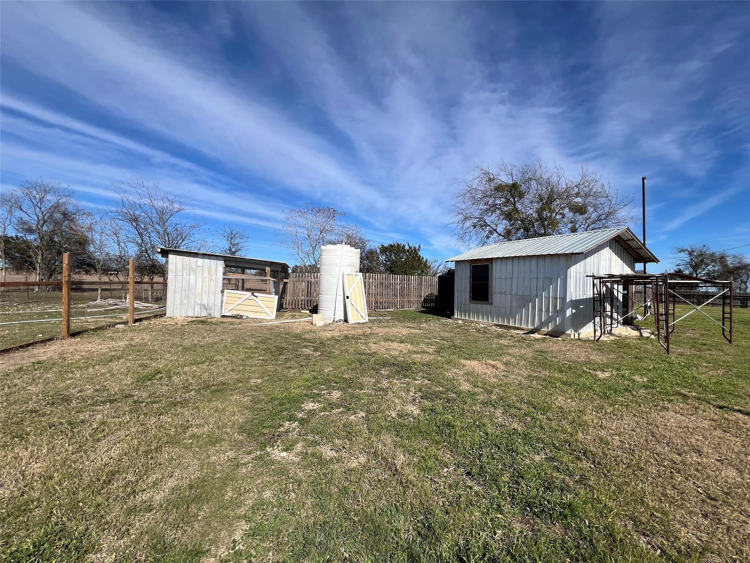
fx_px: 282
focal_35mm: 13
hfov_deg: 106.2
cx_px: 375
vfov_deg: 89.9
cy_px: 282
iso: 32
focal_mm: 1.57
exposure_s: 1/2538
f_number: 1.8
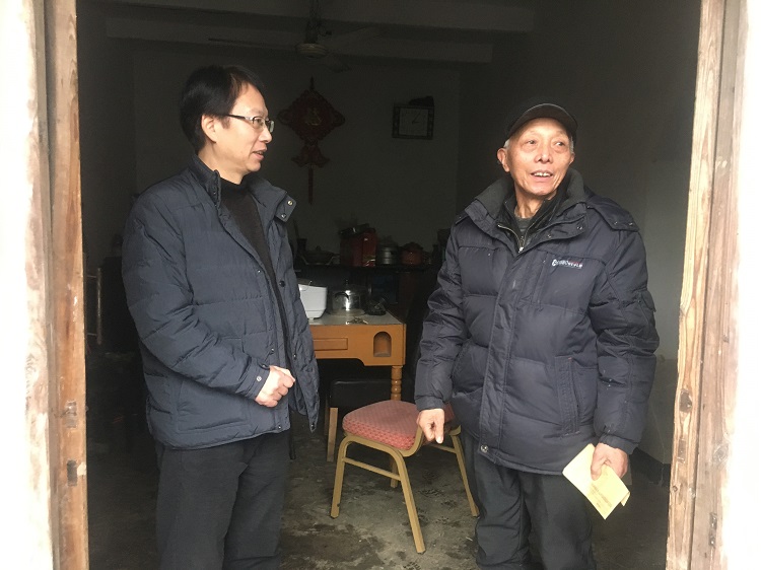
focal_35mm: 29
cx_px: 380
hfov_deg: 61.7
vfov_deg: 48.2
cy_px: 285
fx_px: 637
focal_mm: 4.15
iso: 200
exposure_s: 1/17
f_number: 2.2
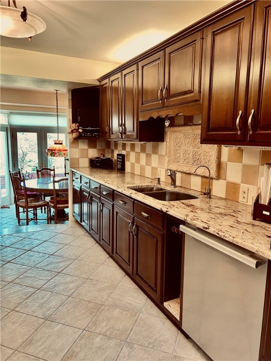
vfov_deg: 67.3
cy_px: 180
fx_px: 271
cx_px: 136
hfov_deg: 53.1
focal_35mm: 26
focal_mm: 5.7
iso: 160
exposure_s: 1/60
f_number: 1.5
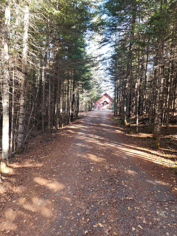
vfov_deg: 73.9
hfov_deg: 58.9
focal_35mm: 23
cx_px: 88
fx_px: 157
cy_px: 118
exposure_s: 1/60
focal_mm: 6.4
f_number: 1.8
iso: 40
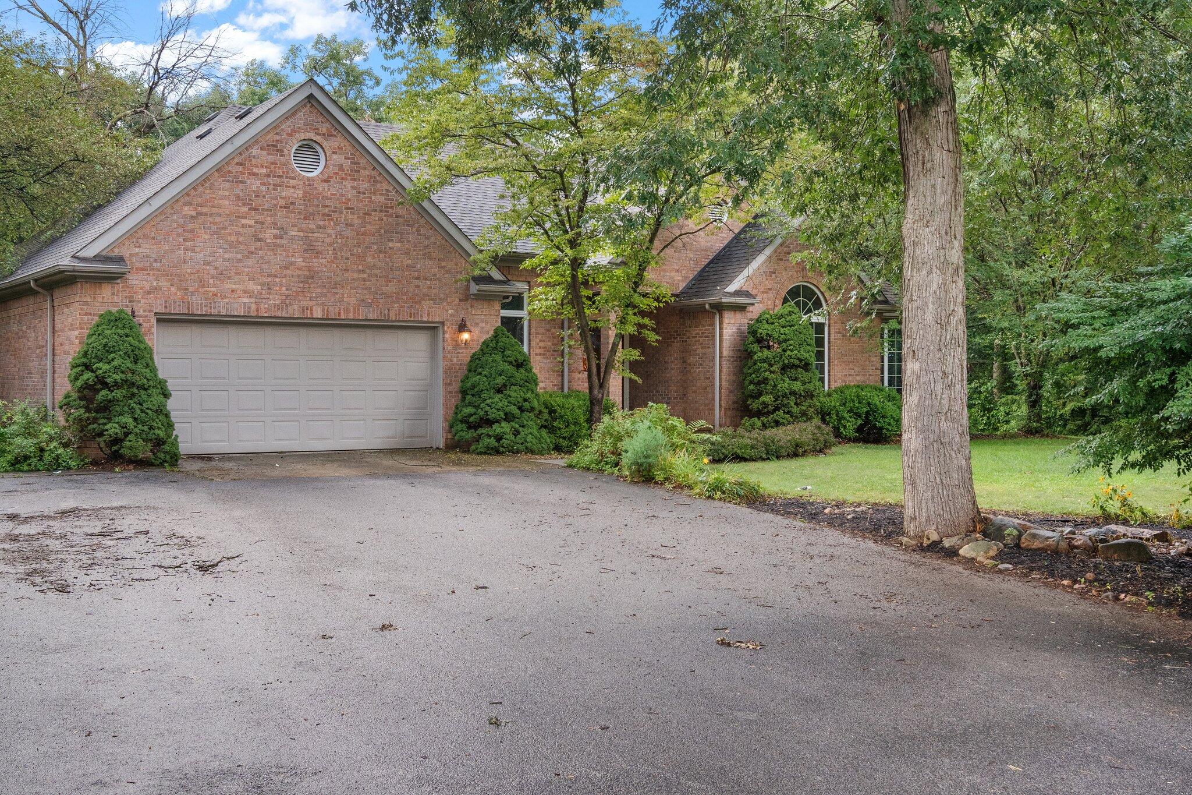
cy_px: 398
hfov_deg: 49.6
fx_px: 1291
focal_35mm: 39
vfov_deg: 34.2
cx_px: 596
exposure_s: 1/50
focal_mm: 26
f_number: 9
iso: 2000
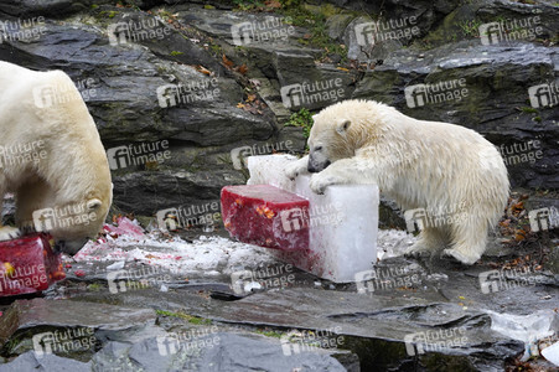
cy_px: 186
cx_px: 280
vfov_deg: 6.9
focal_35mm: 200
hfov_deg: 10.3
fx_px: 3103
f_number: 8
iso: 1600
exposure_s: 1/500
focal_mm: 200
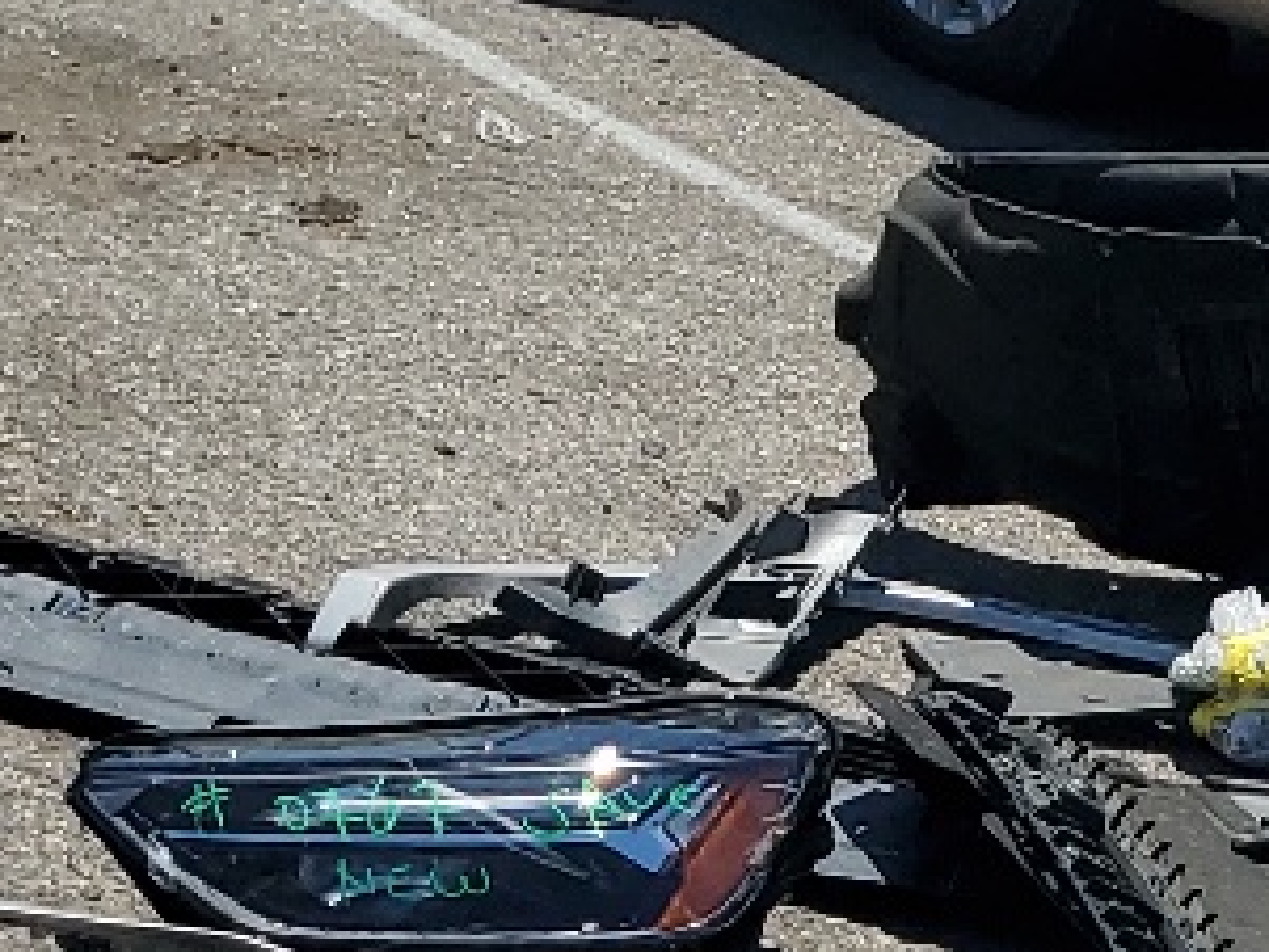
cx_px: 1619
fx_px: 5061
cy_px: 1824
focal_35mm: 138
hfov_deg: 13.8
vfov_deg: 10.1
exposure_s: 1/5000
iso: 50
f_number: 1.5
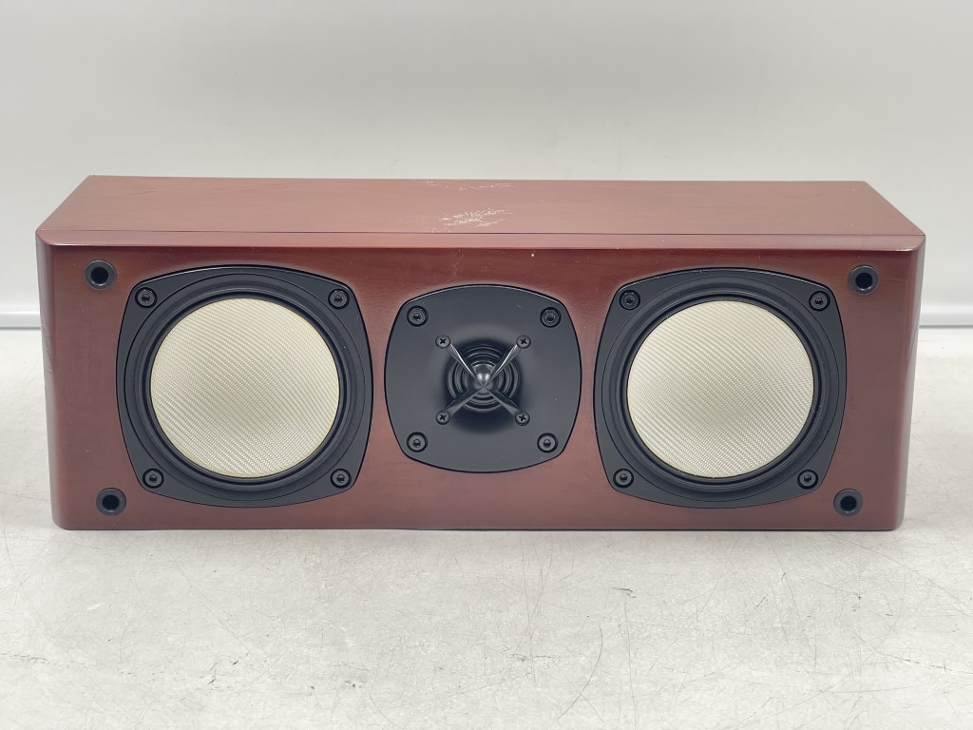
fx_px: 1799
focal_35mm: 64
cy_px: 365
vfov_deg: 22.9
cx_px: 486
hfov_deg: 30.3
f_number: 2.2
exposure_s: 1/99
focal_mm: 7.5
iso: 100
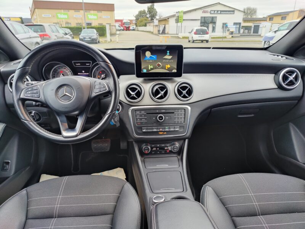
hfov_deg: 52.6
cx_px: 152
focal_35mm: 35
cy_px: 114
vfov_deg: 40.8
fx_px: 309
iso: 200
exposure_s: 1/102
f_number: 1.88
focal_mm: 6.06
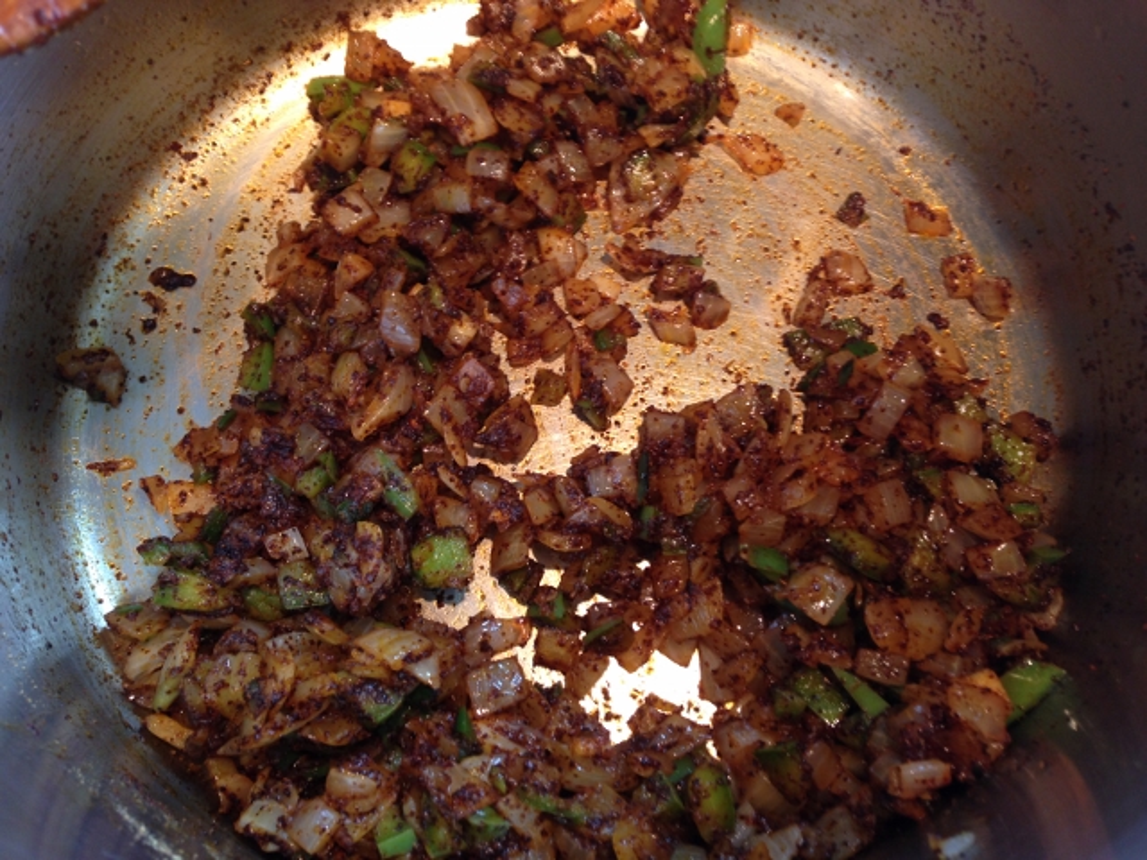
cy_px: 430
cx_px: 574
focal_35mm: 33
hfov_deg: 55.4
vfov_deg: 42.9
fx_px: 1093
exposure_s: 1/20
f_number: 2.4
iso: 64
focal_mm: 4.12
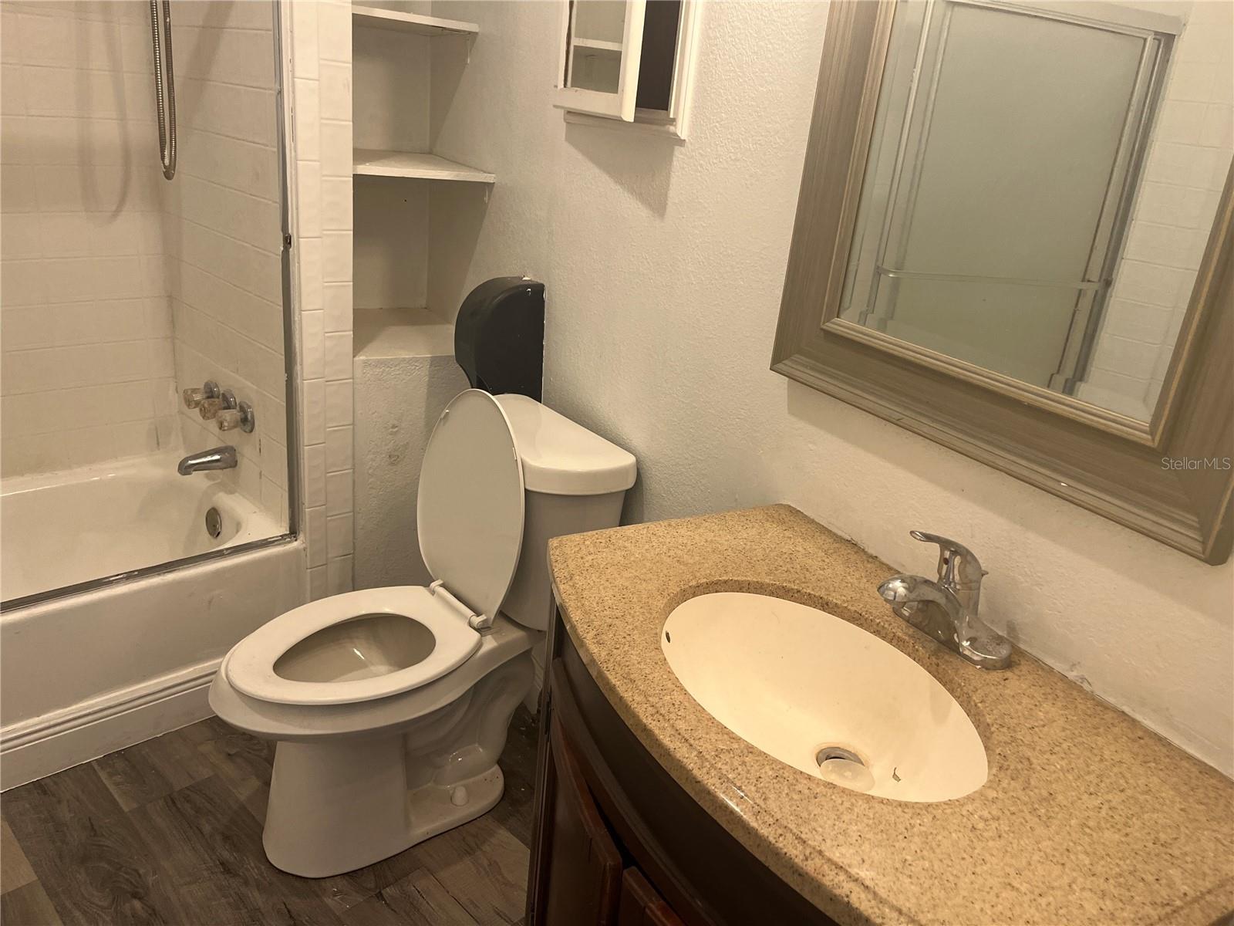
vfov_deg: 53.1
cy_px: 463
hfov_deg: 67.3
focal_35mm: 26
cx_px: 617
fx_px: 927
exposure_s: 1/120
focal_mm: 5.1
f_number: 1.6
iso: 125
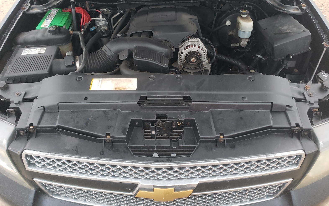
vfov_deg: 44.3
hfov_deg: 66.5
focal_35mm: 28
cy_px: 83
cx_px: 164
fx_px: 251
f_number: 1.5
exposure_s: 1/60.2
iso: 141
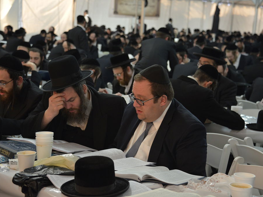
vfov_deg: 19.4
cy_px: 99
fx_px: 577
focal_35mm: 76
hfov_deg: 25.7
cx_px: 136
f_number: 5.6
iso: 2000
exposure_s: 1/100
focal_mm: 70
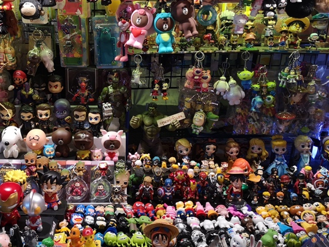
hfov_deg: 48.5
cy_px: 114
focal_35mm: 38
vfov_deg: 37.7
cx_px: 123
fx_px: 361
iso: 500
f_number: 1.8
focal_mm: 3.95
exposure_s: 1/50
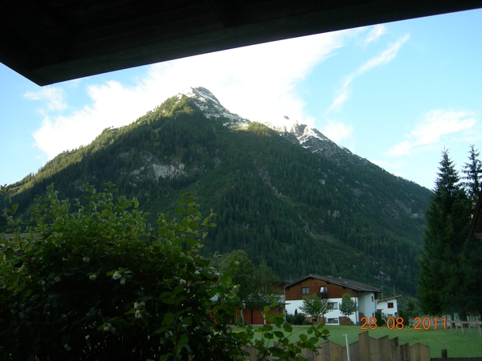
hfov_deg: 51.4
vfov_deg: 39.7
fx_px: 501
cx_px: 241
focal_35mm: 36
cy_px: 180
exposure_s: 1/94.4
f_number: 3.8
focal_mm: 7.5
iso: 64
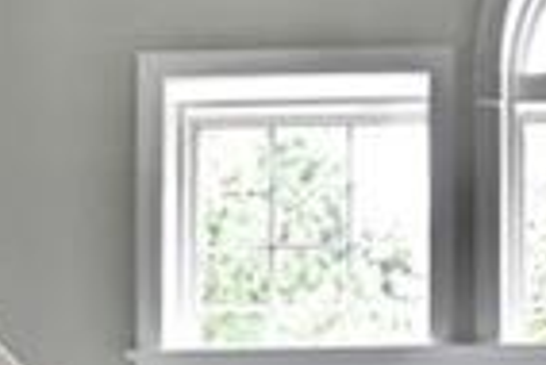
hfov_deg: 18.7
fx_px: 1533
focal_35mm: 101
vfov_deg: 10.3
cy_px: 1058
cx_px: 719
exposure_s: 1/100
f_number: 5.6
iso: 800
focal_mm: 14
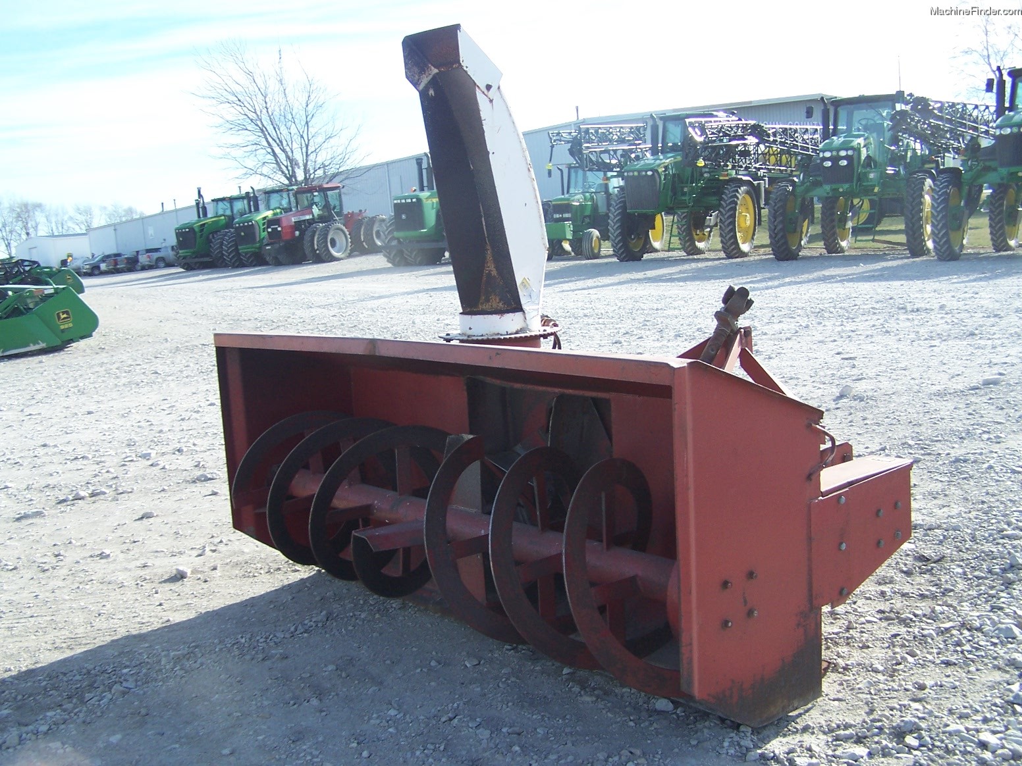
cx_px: 511
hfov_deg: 49.0
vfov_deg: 37.7
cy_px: 383
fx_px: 1122
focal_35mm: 38
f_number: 2.8
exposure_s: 1/500
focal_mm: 6.3
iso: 80
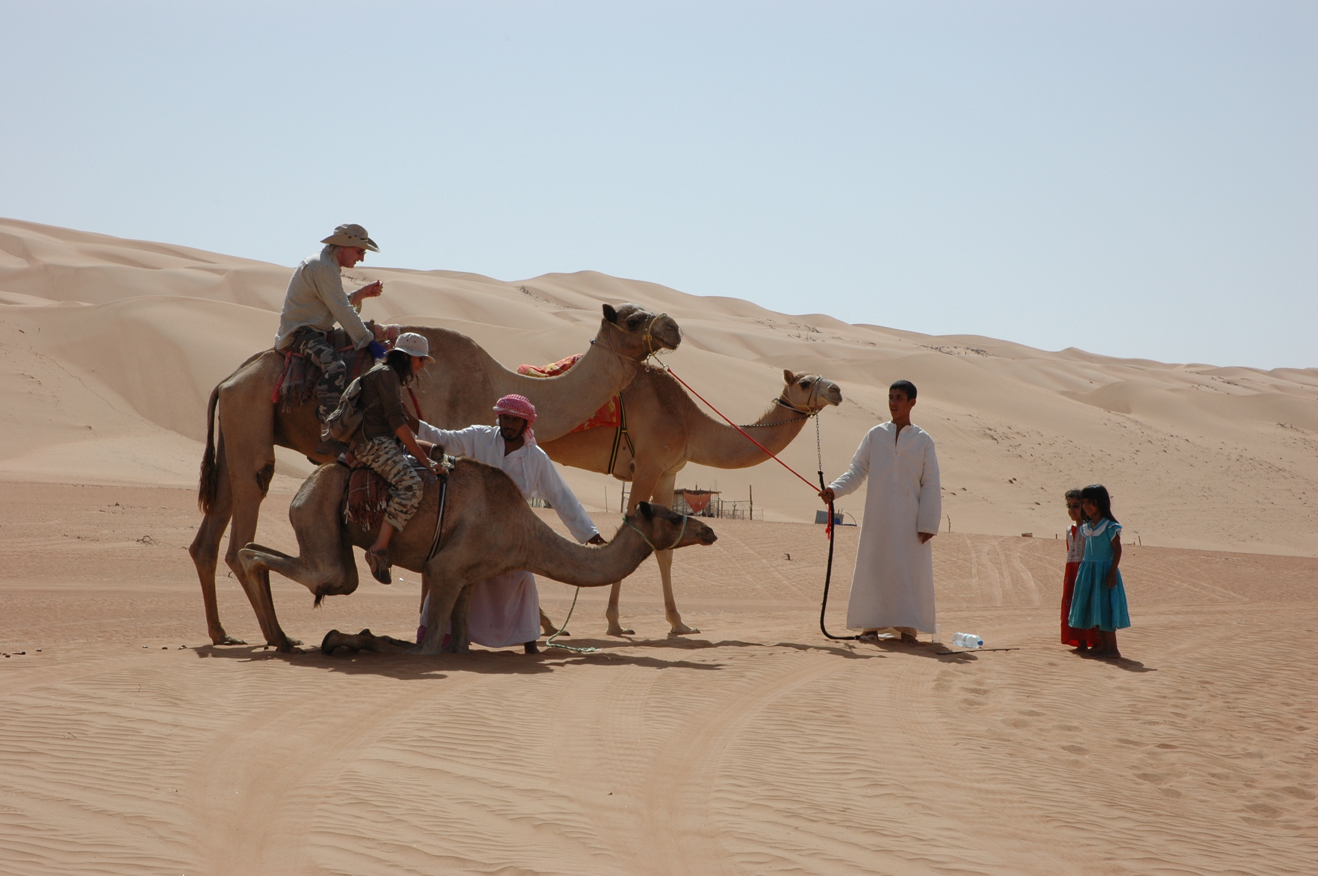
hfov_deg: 26.0
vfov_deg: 17.5
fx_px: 2853
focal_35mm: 78
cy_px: 438
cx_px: 659
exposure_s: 1/640
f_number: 13
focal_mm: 52
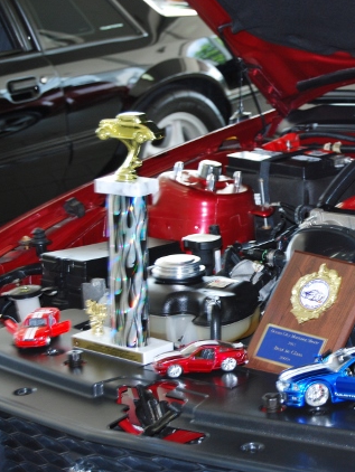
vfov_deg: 18.7
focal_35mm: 105
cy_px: 236
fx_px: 1434
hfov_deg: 14.0
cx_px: 329
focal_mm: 48
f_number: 5.6
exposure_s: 1/60
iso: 400
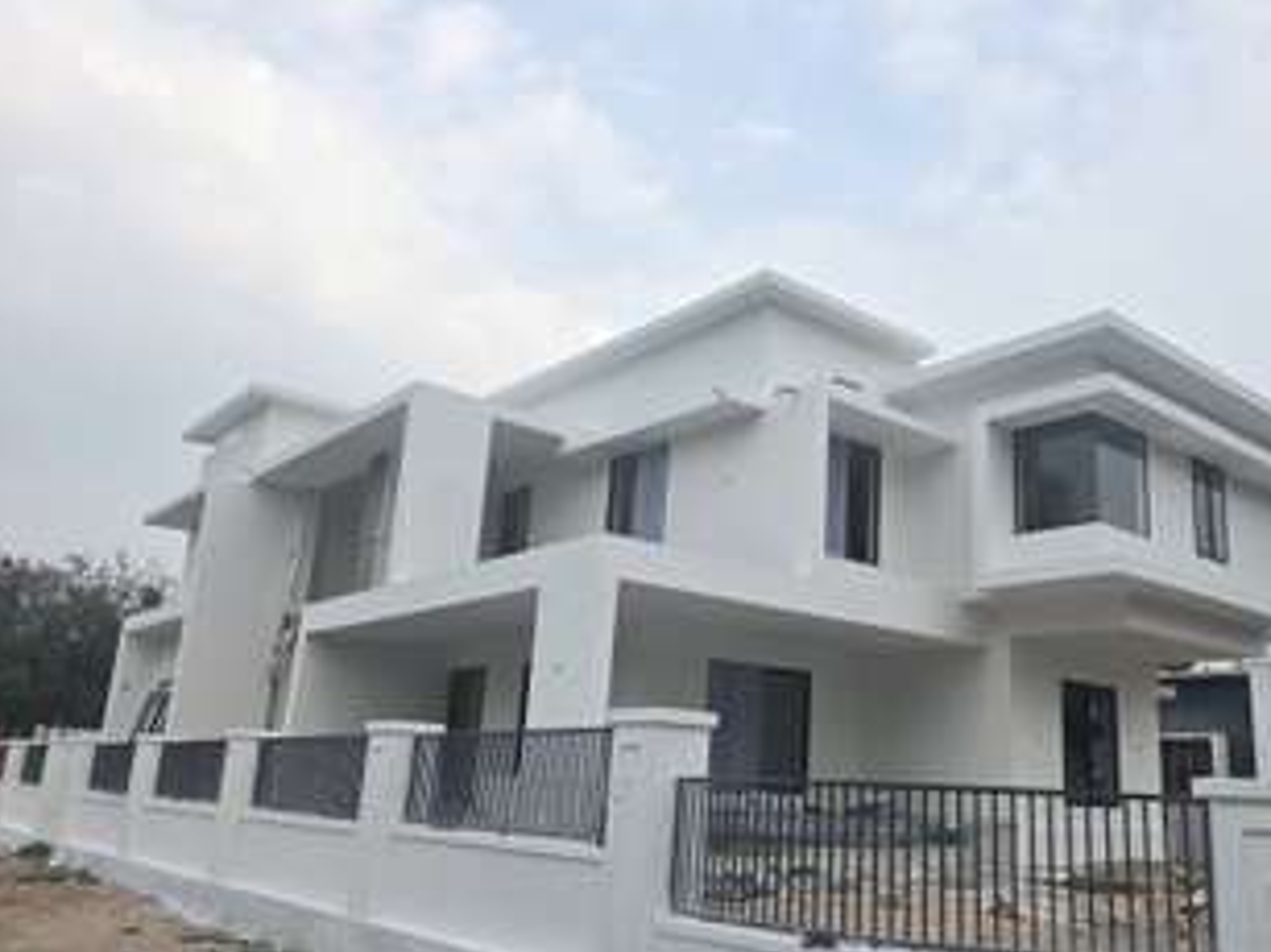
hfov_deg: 59.0
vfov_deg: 46.7
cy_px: 517
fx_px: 1101
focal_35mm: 30
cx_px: 811
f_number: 1.7
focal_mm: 6.3
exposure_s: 1/2005
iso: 80
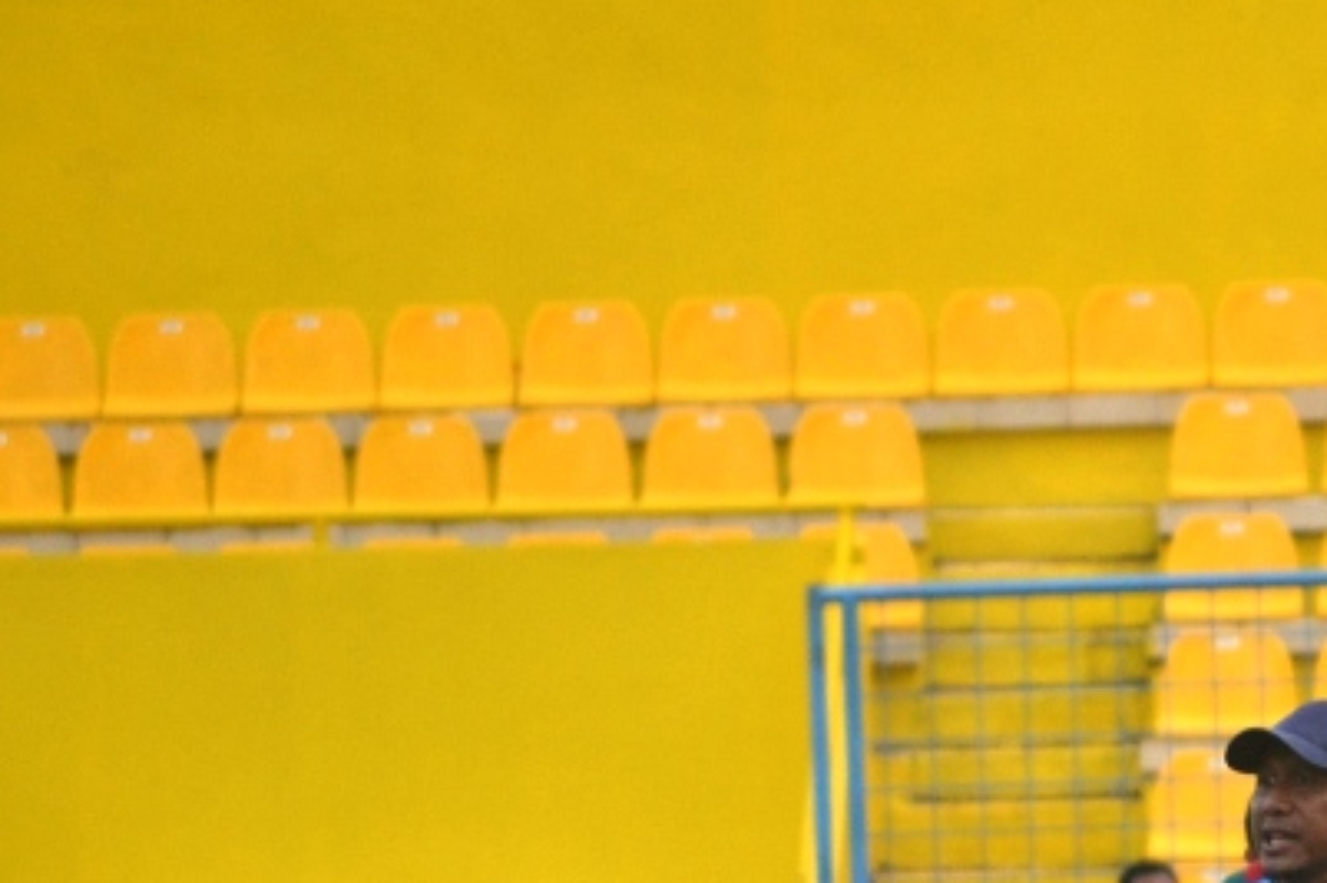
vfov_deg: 1.8
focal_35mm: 767
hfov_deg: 2.7
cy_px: 1067
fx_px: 28259
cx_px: 1334
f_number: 5.6
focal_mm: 200
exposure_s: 1/500
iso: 320
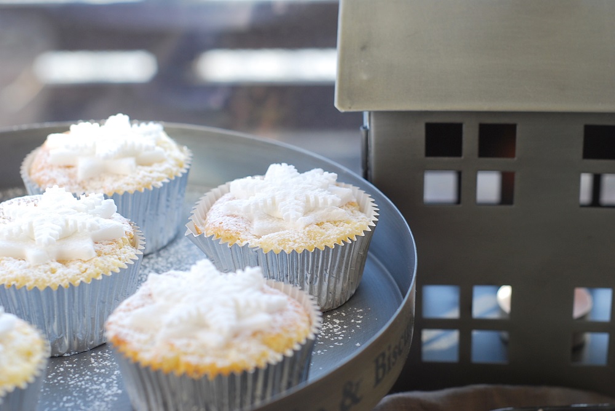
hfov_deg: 27.0
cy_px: 206
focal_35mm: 75
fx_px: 1283
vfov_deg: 18.2
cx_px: 308
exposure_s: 1/100
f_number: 5
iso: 200
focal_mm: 50
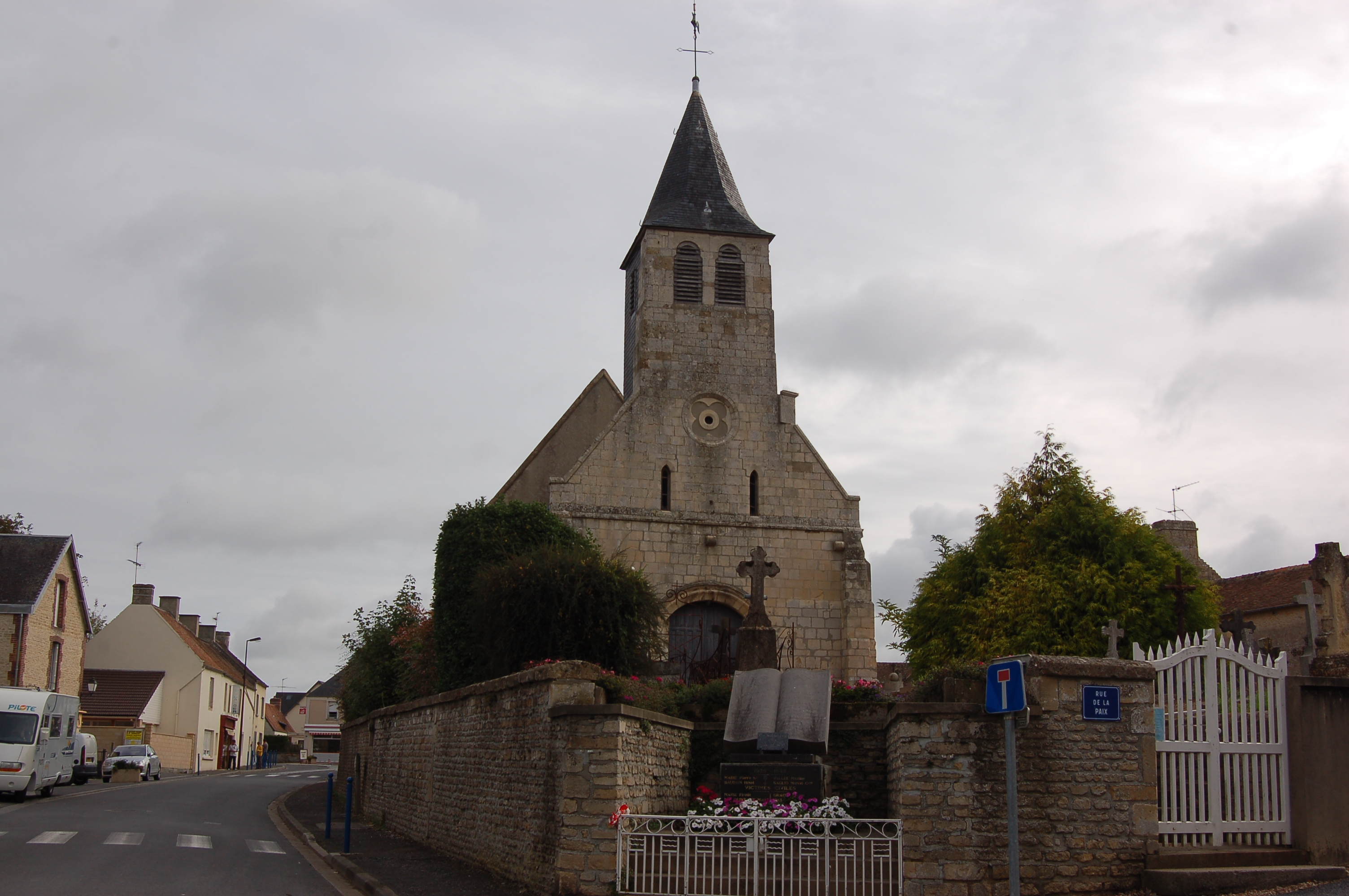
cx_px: 674
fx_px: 1460
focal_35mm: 39
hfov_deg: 49.6
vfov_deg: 34.1
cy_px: 448
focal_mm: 26
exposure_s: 1/400
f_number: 11
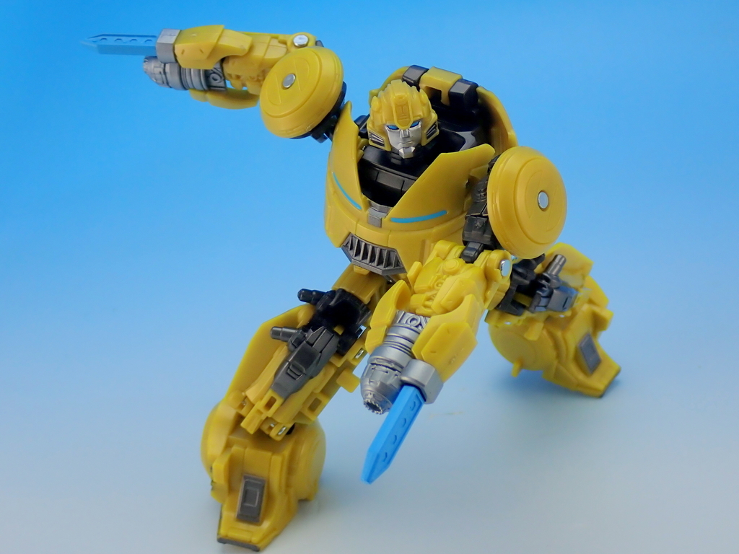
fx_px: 1238
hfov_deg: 33.2
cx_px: 370
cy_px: 277
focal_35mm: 58
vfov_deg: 25.2
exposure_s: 1/30
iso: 100
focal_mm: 10.35
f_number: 3.5
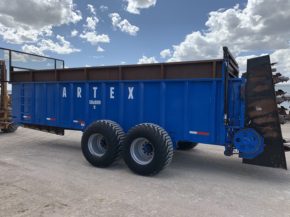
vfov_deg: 53.1
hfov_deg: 67.3
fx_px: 218
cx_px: 145
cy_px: 108
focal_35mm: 26
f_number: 1.8
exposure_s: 1/1585
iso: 25
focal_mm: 4.25
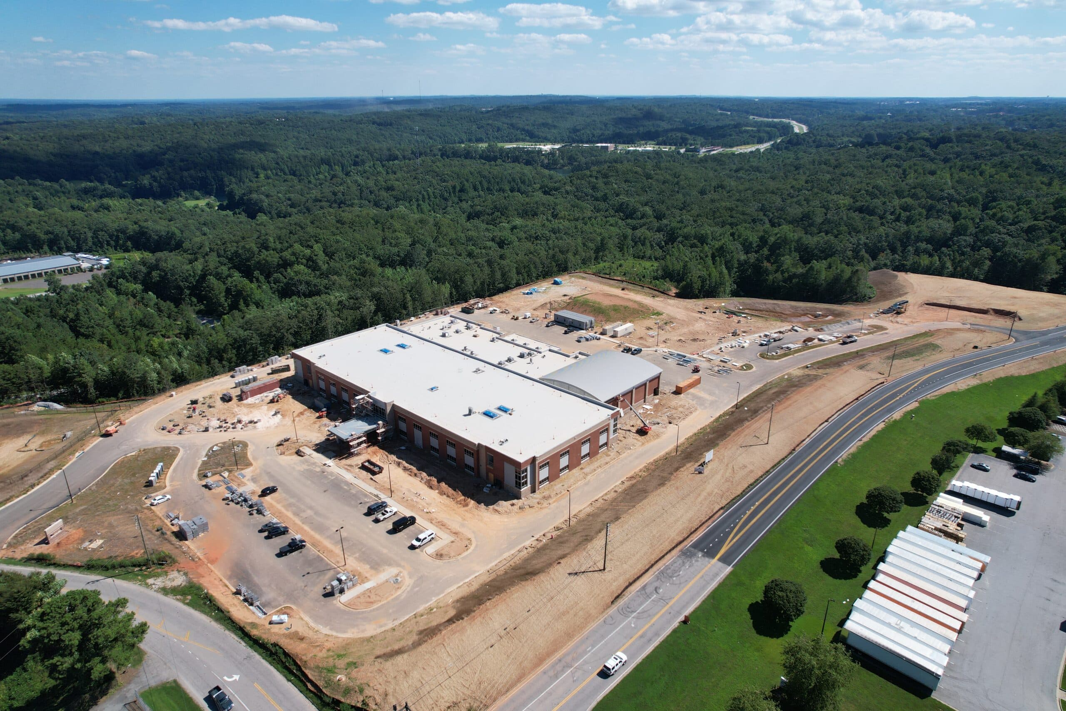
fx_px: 651
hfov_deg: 78.6
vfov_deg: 57.2
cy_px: 356
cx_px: 533
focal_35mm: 22
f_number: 2.8
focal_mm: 8.38
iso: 100
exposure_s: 1/3000
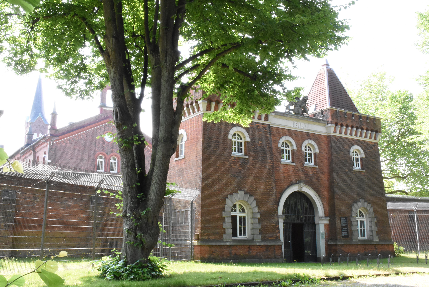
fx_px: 460
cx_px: 199
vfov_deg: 34.6
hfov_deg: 50.0
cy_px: 138
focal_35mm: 39
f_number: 22
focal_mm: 23
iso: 3200
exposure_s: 1/100
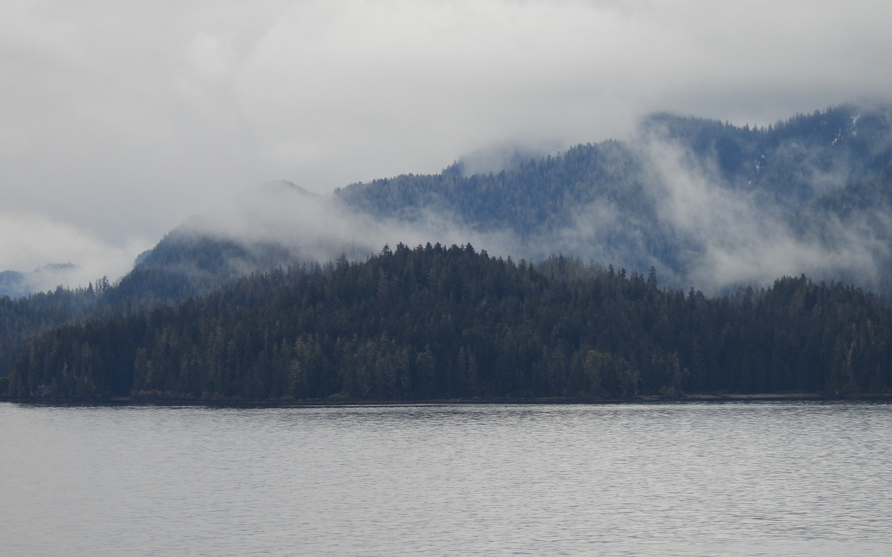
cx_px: 447
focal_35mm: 277
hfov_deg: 7.6
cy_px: 231
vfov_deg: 4.7
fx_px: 6733
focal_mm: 46.4
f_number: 4.5
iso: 100
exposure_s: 1/160
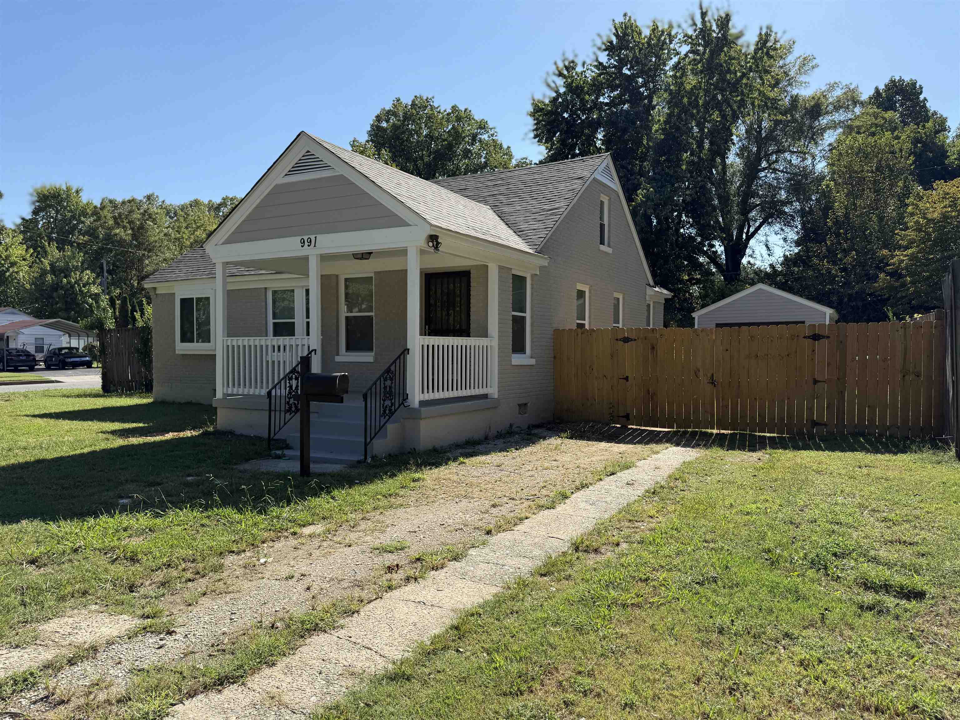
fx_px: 666
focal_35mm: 24
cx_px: 480
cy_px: 360
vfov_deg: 56.8
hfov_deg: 71.6
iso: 80
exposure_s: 1/3145
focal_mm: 6.76
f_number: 1.78
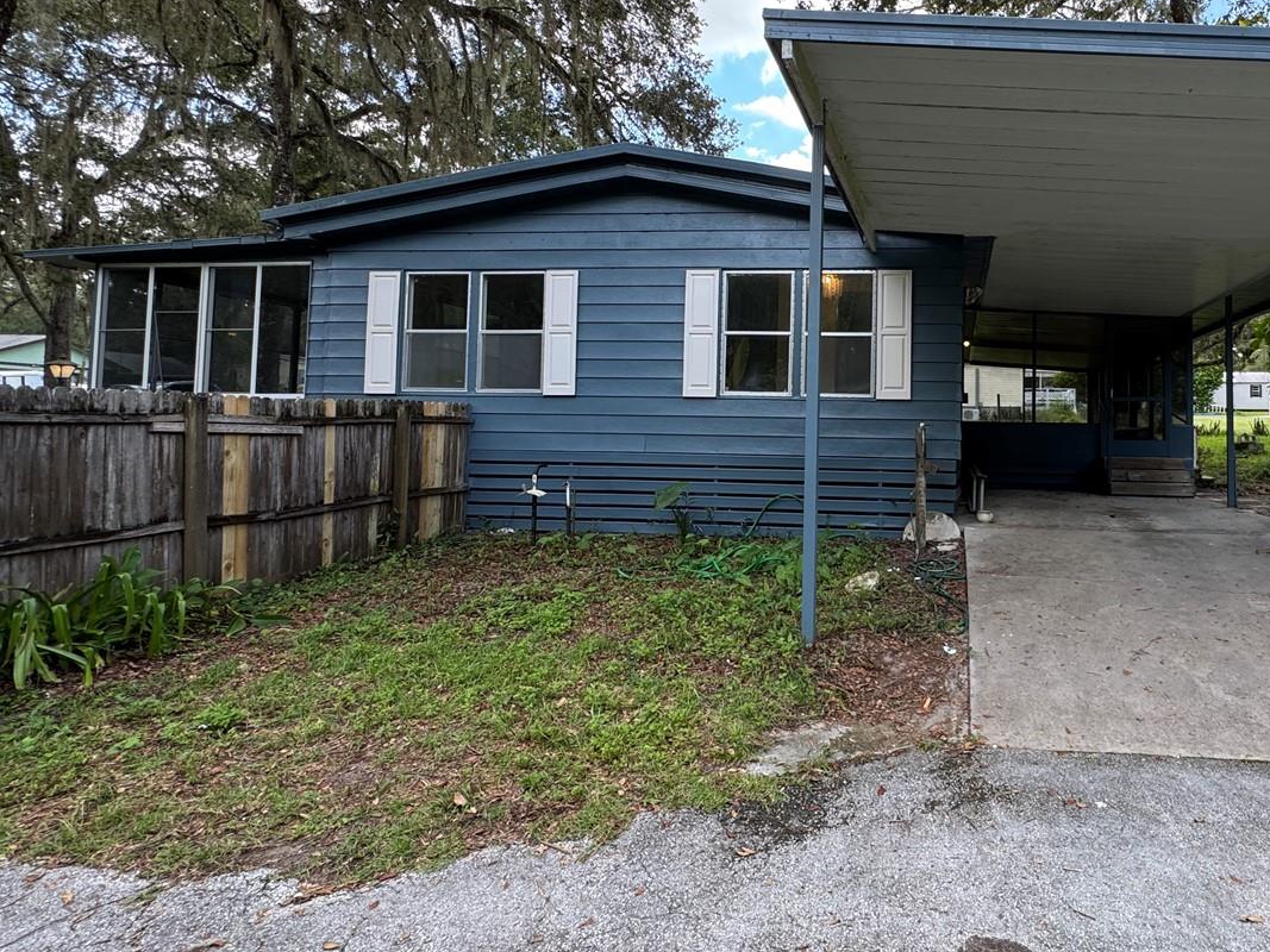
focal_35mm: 21
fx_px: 770
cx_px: 895
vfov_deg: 63.0
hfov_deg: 75.2
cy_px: 392
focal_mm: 2.22
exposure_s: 1/143
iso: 40
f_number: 2.2
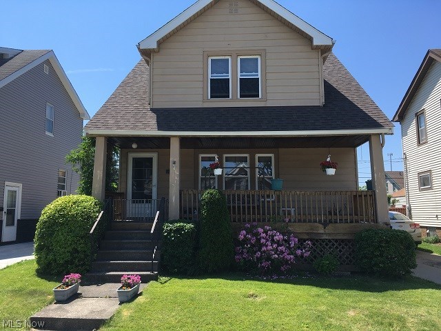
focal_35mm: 29
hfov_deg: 61.7
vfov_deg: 48.2
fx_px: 369
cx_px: 220
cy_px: 166
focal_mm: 4.15
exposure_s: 1/1040
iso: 25
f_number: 2.2
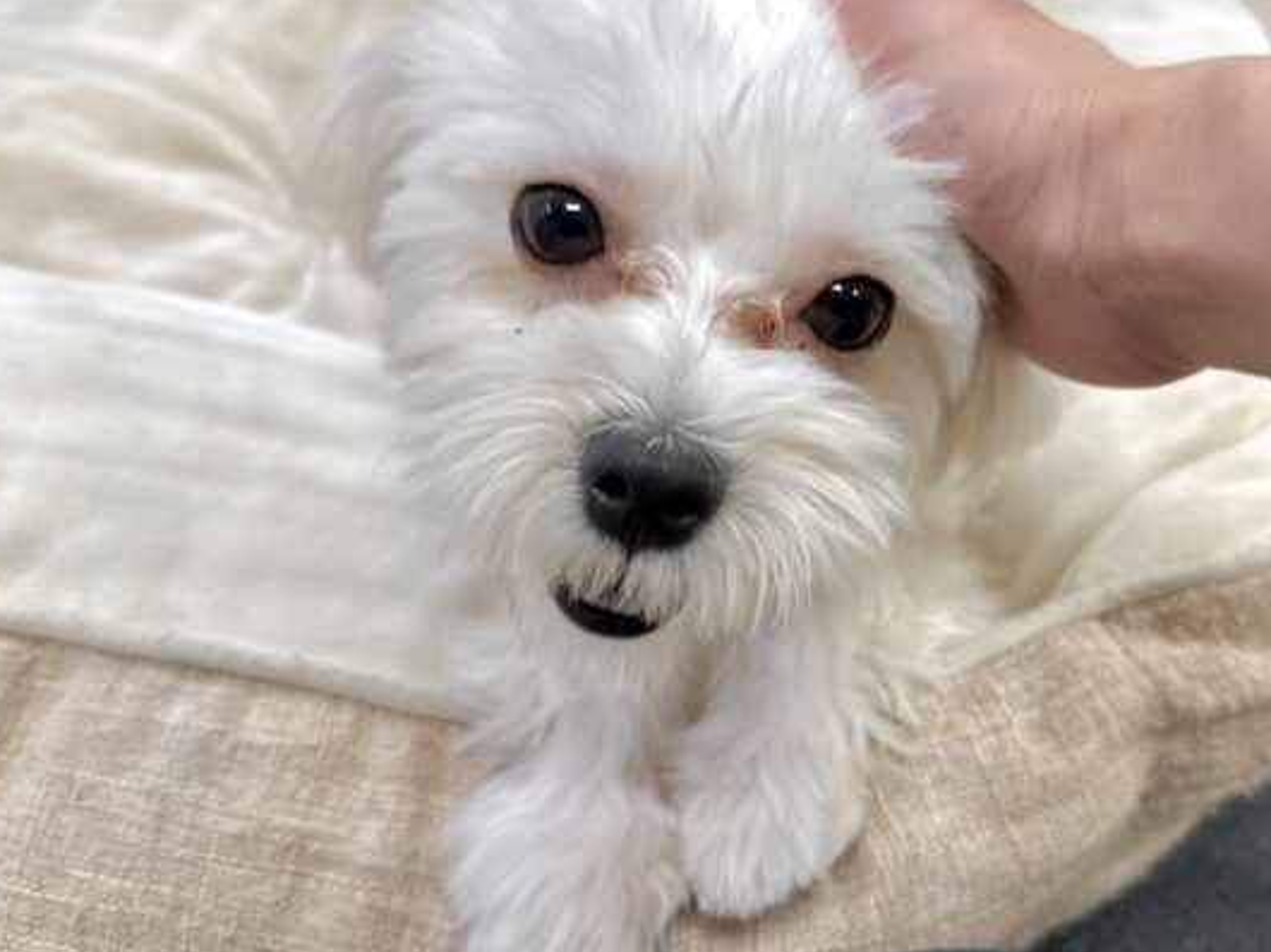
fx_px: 1064
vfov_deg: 48.2
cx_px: 698
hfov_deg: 61.6
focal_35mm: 29
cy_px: 492
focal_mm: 6.86
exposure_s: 1/121
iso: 100
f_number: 1.78
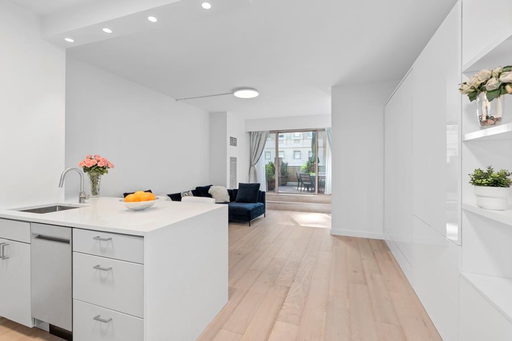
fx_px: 213
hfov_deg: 100.4
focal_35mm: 15
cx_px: 256
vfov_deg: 77.3
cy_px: 170
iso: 100
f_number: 8
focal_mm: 10
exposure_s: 1/4
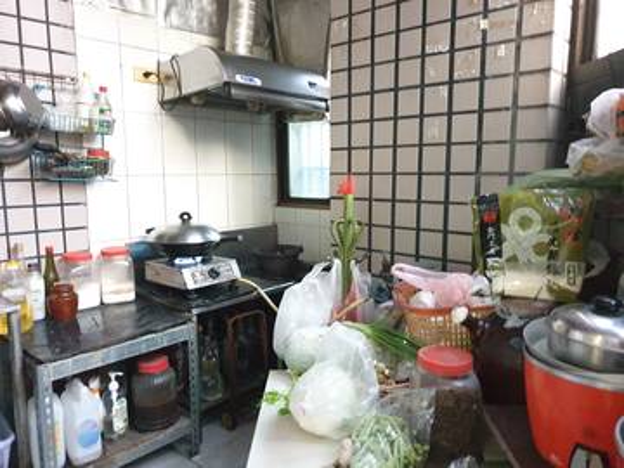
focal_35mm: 26
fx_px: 469
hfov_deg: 67.3
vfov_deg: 53.1
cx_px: 312
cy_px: 234
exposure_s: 1/7
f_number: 1.5
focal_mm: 4.3
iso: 1000
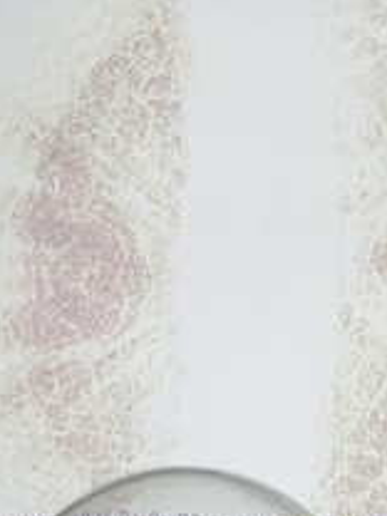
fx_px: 1550
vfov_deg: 18.6
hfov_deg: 14.2
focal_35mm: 104
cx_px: 270
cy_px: 464
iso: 320
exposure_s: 1/30
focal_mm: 3.95
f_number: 1.8
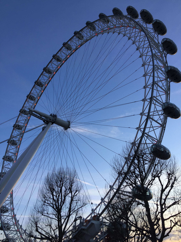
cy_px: 121
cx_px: 90
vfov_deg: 61.7
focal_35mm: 29
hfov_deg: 48.2
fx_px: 202
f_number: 2.2
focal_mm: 4.15
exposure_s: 1/257
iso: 32
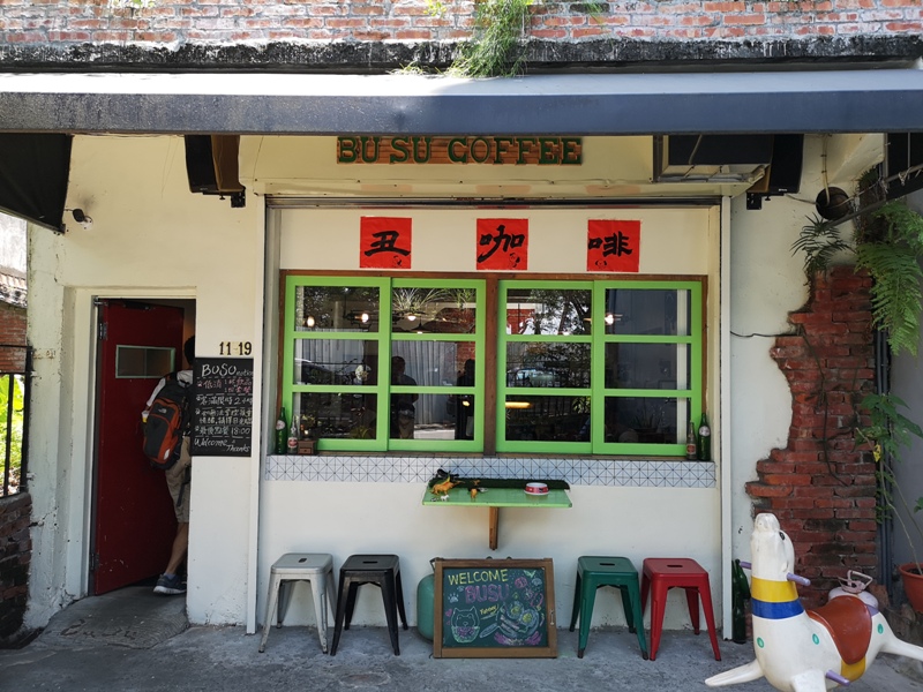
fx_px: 720
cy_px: 346
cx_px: 462
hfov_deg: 65.3
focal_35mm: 27
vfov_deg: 51.4
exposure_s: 1/183
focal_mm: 3.95
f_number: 1.8
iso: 50
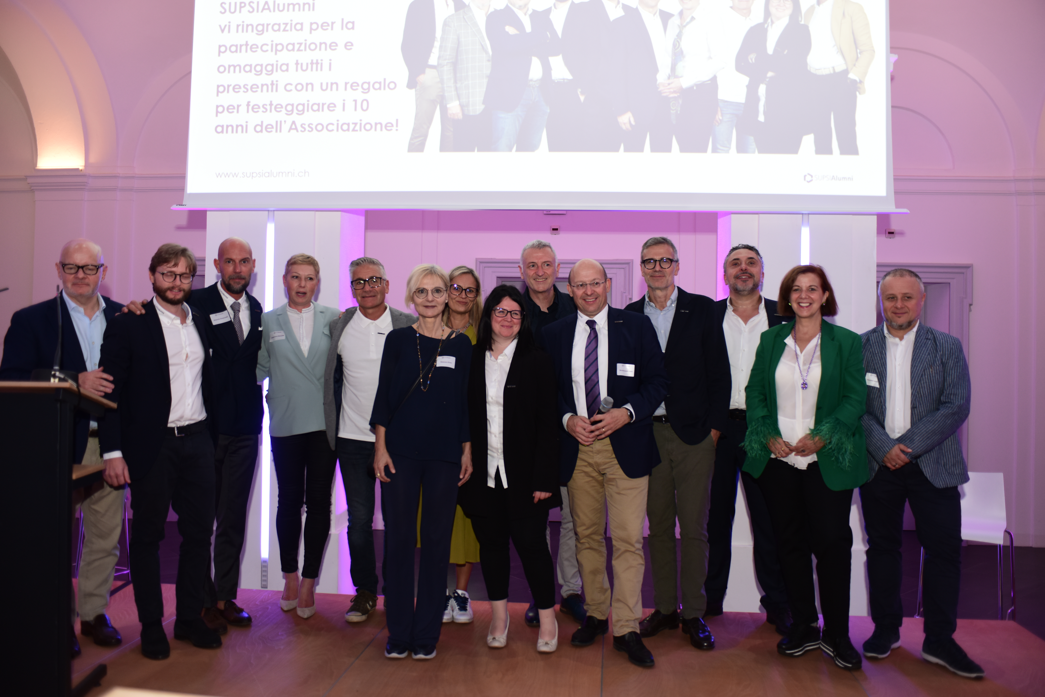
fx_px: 813
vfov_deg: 46.4
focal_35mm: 28
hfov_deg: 65.5
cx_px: 522
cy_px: 348
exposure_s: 1/80
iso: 500
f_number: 2.8
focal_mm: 28
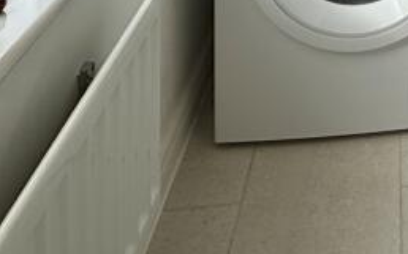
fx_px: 656
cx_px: 504
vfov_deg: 14.8
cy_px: -339
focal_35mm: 59
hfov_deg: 29.2
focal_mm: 2.22
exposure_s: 1/430
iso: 100
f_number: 2.2
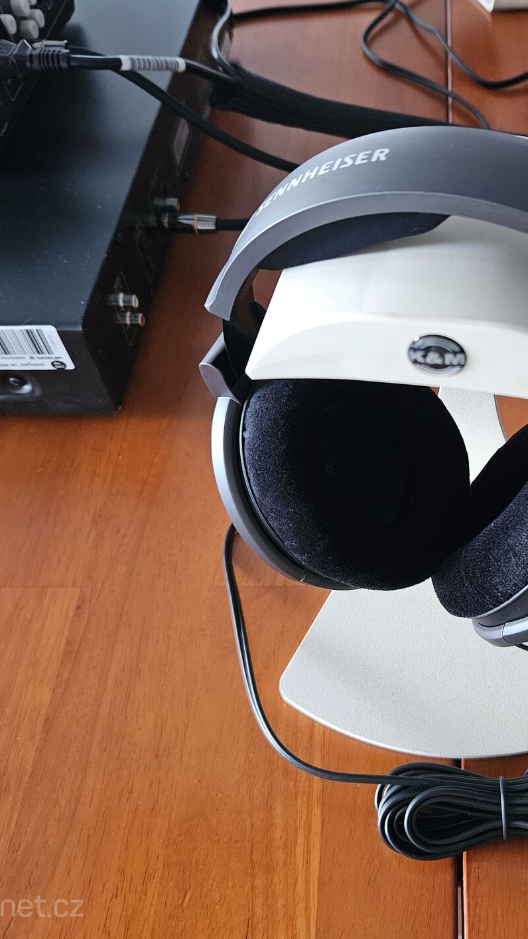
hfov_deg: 33.2
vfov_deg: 58.0
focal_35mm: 34
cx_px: 455
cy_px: 474
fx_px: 846
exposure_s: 1/67
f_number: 1.8
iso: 1000
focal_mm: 5.4
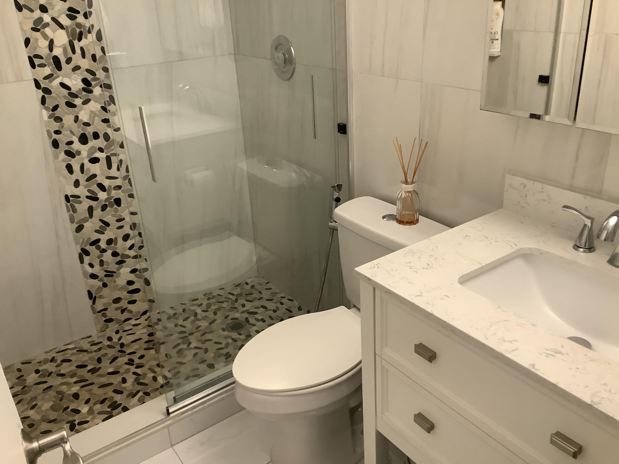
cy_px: 232
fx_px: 554
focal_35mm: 31
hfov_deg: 58.4
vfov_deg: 45.4
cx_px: 310
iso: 200
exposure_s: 1/60
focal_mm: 3.3
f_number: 2.4
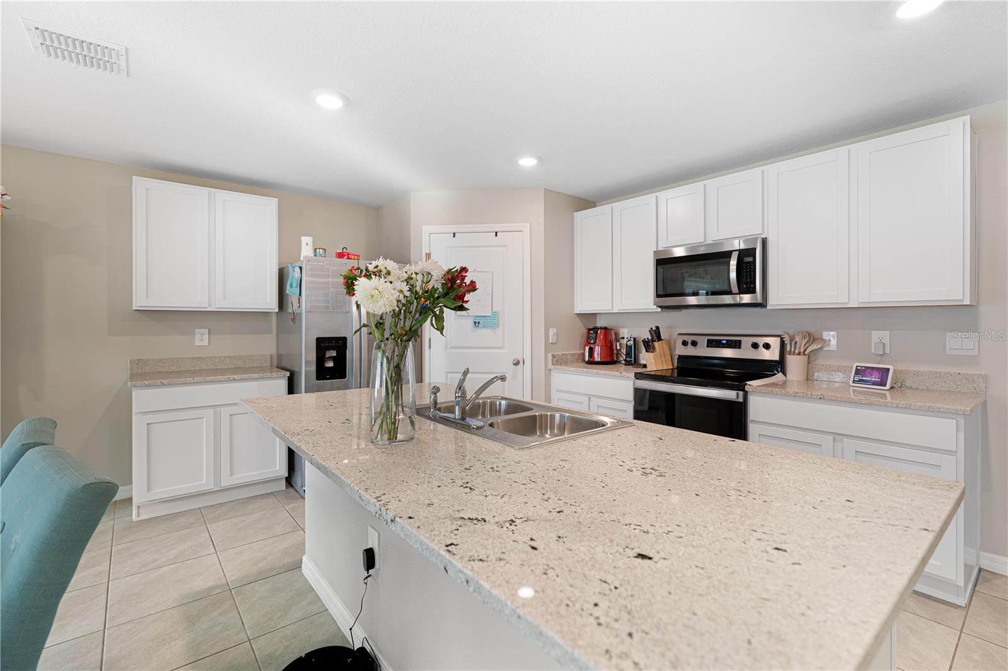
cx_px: 504
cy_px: 336
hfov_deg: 96.7
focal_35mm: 16
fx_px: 448
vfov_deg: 73.7
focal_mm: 16
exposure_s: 1/8
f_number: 2.8
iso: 400
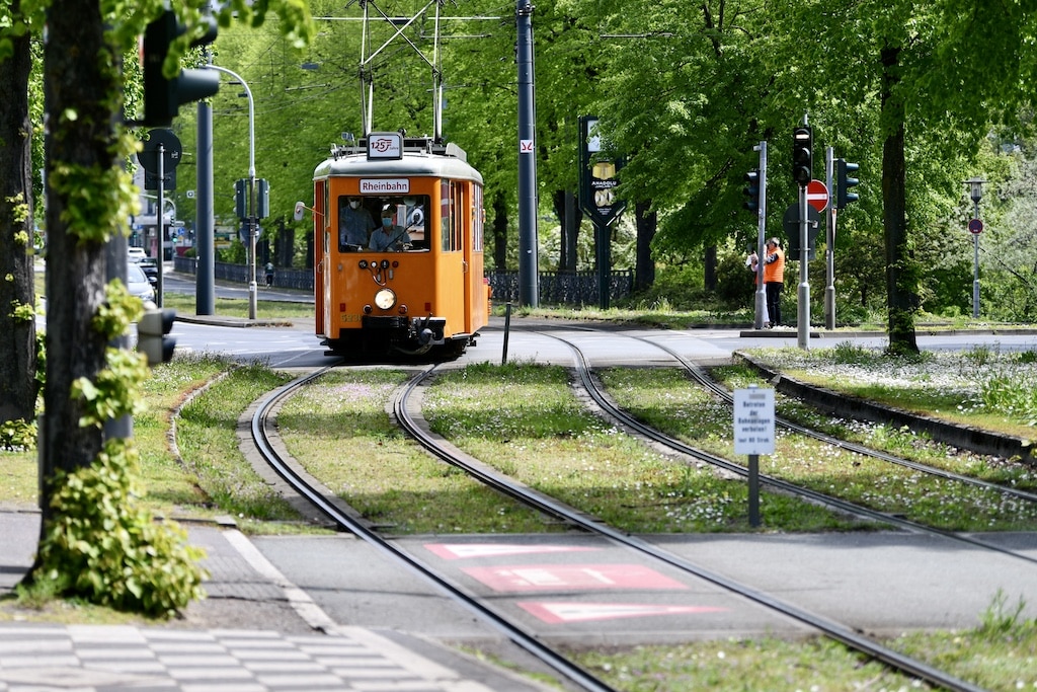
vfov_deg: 13.0
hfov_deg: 19.5
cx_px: 518
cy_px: 346
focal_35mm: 105
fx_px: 3025
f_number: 2.8
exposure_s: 1/2000
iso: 160
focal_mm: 105
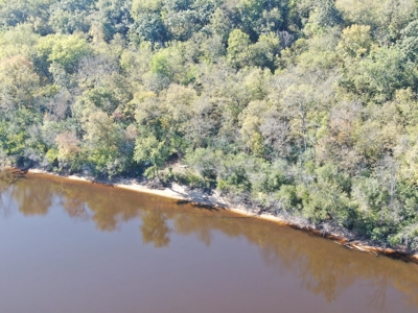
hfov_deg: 39.7
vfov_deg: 30.3
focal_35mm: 48
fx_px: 580
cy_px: 156
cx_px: 209
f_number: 3.8
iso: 100
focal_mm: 8.6
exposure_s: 1/100
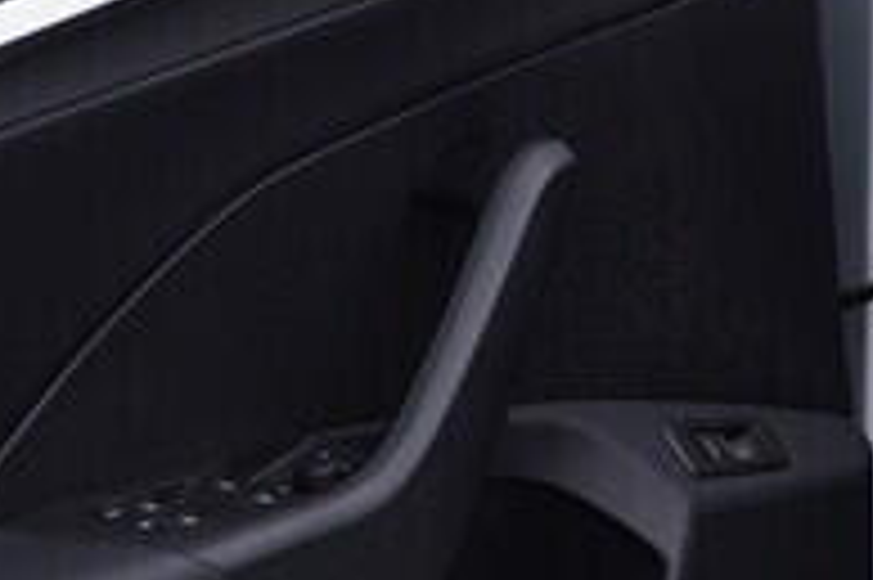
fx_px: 4603
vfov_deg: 7.2
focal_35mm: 190
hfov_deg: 10.7
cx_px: 904
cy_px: -74
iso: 125
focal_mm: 24
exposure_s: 1/80
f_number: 4
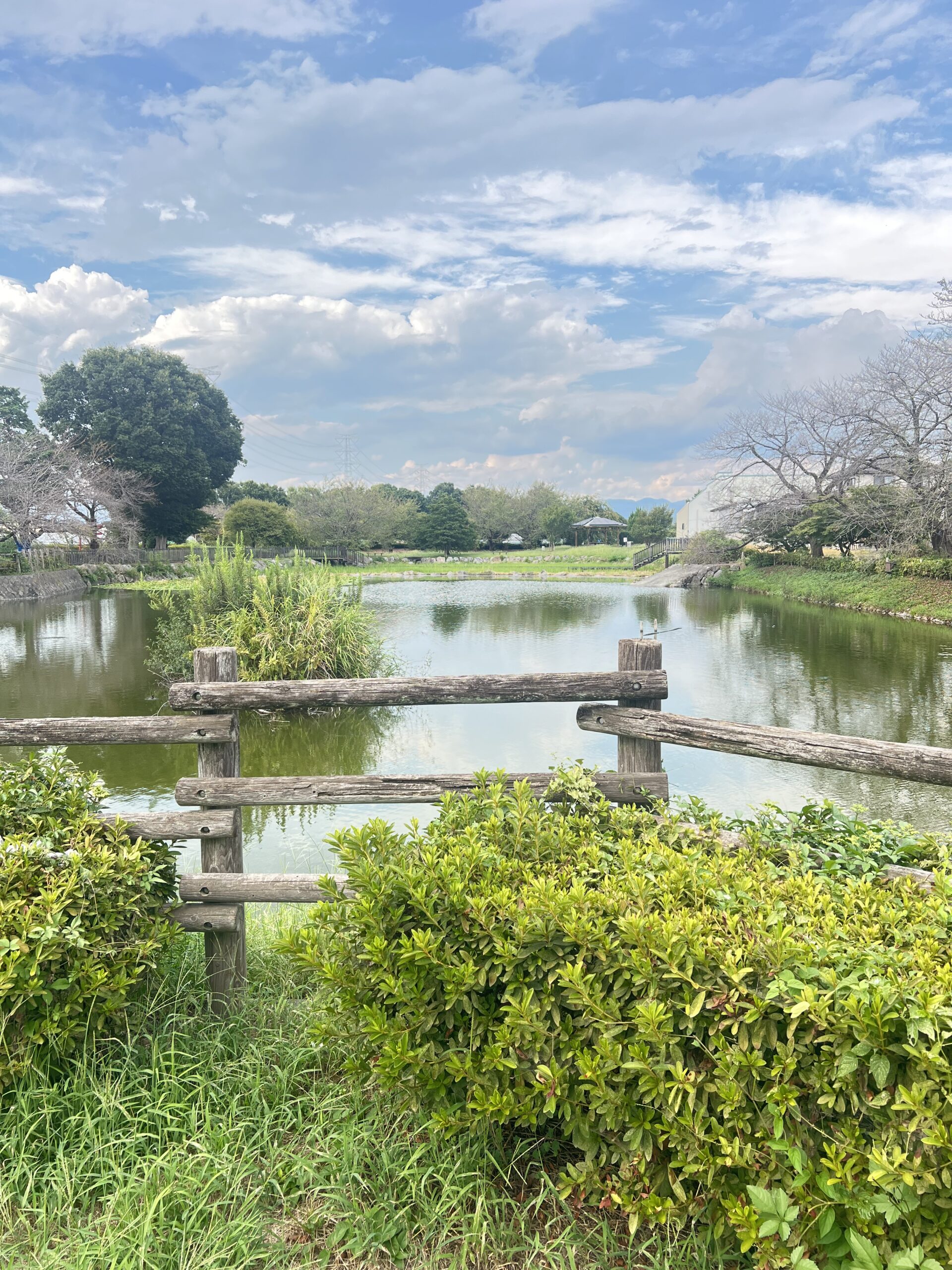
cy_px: 635
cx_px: 476
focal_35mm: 26
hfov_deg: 53.1
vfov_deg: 67.3
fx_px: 953
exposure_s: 1/452
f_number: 1.5
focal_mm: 5.7
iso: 50
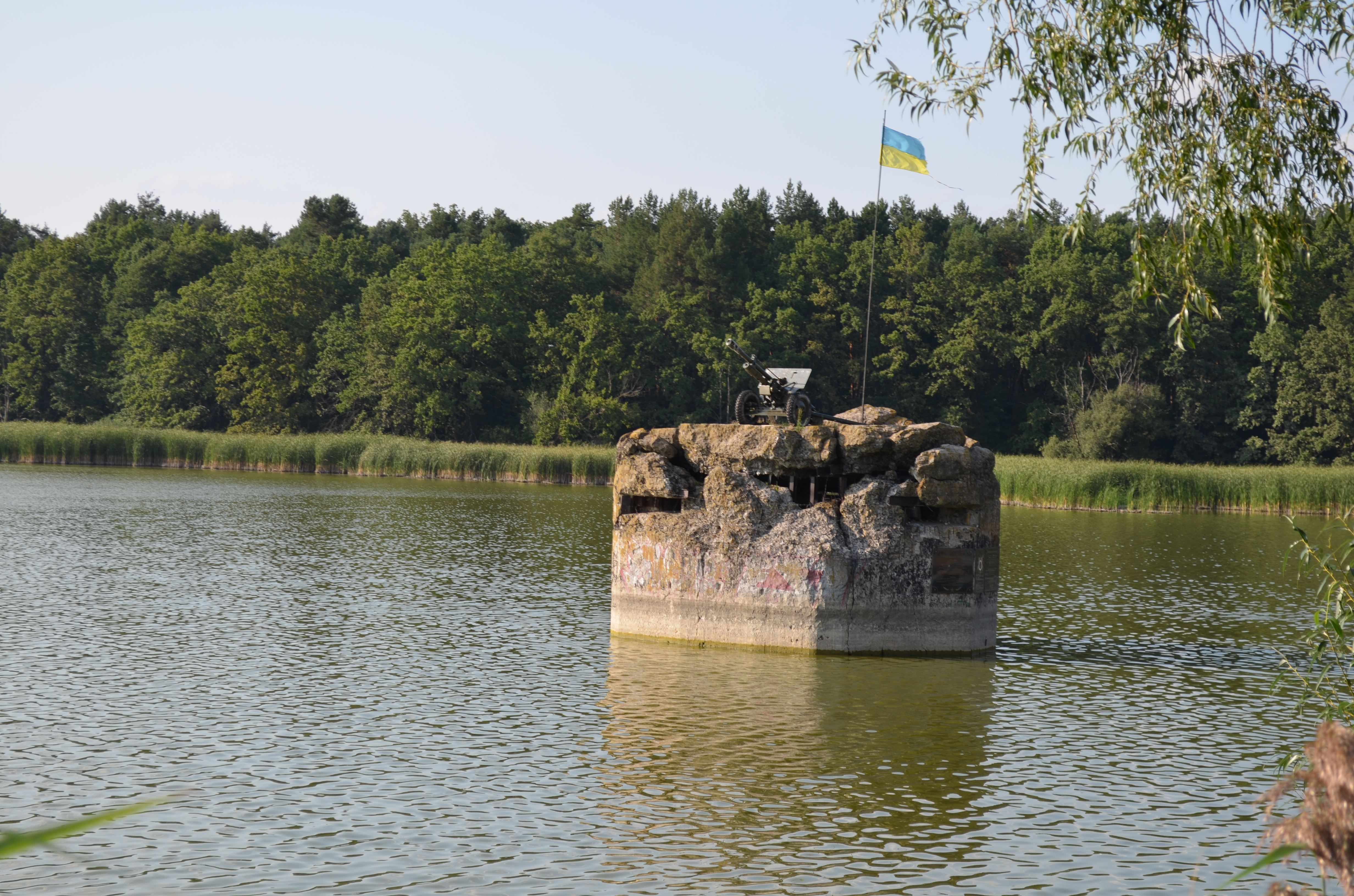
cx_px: 677
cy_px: 448
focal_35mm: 82
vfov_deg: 16.5
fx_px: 3096
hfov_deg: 24.7
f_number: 7.1
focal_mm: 55
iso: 100
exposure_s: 1/200
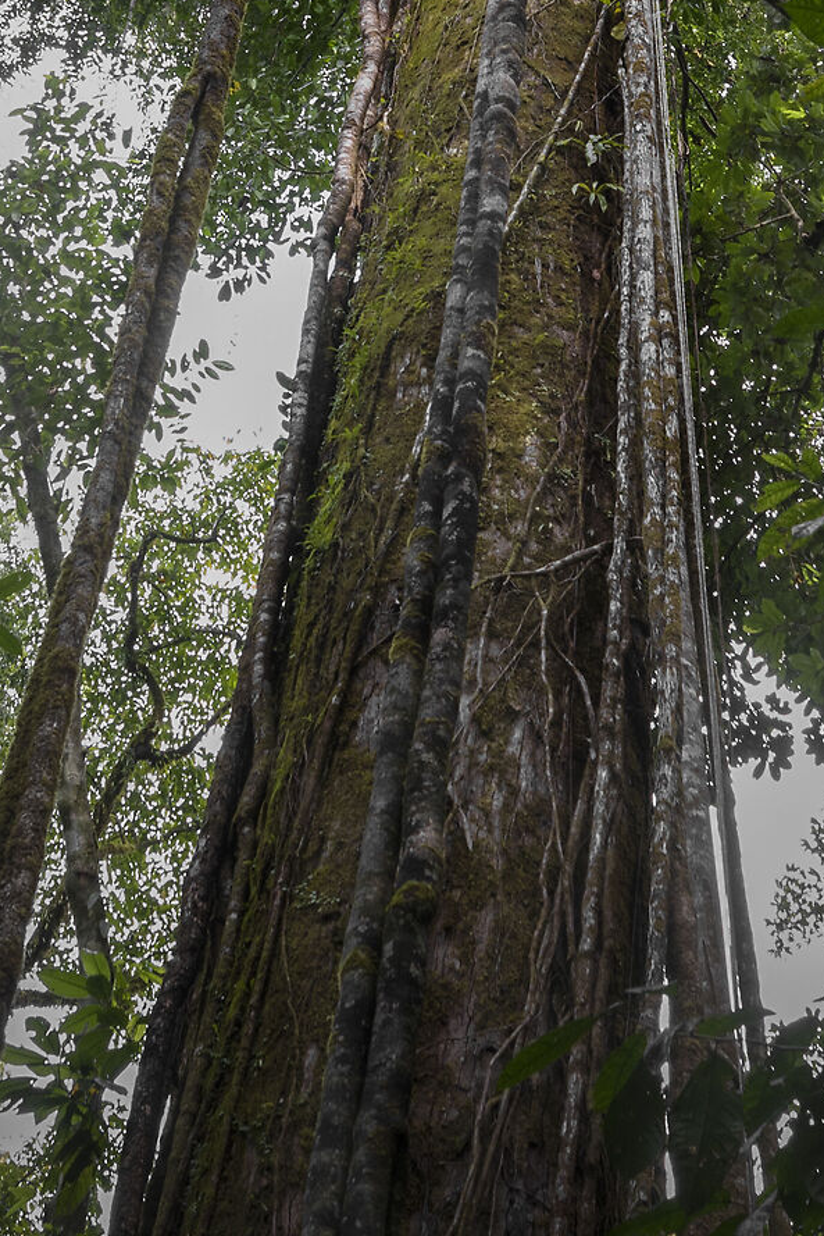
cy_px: 124
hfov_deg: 16.8
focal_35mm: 81
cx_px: 499
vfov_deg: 24.3
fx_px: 2780
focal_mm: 20
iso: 100
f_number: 5.6
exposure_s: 1/50
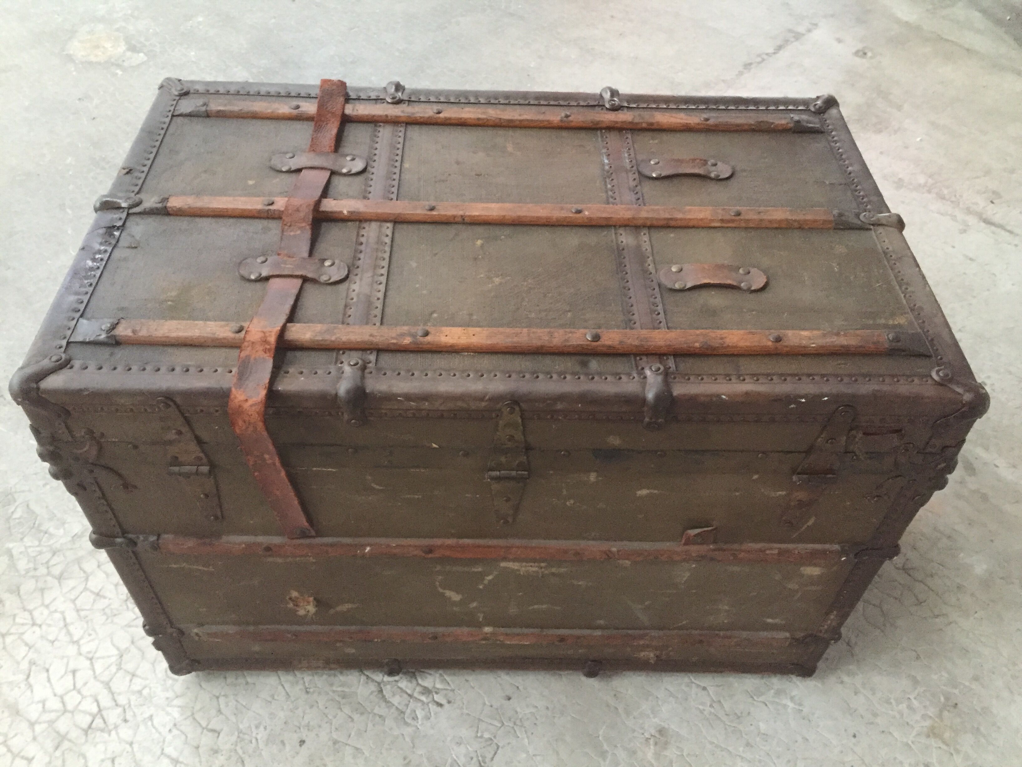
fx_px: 856
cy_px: 384
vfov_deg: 48.2
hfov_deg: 61.7
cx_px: 511
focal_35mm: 29
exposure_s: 1/17
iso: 320
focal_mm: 4.15
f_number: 2.2
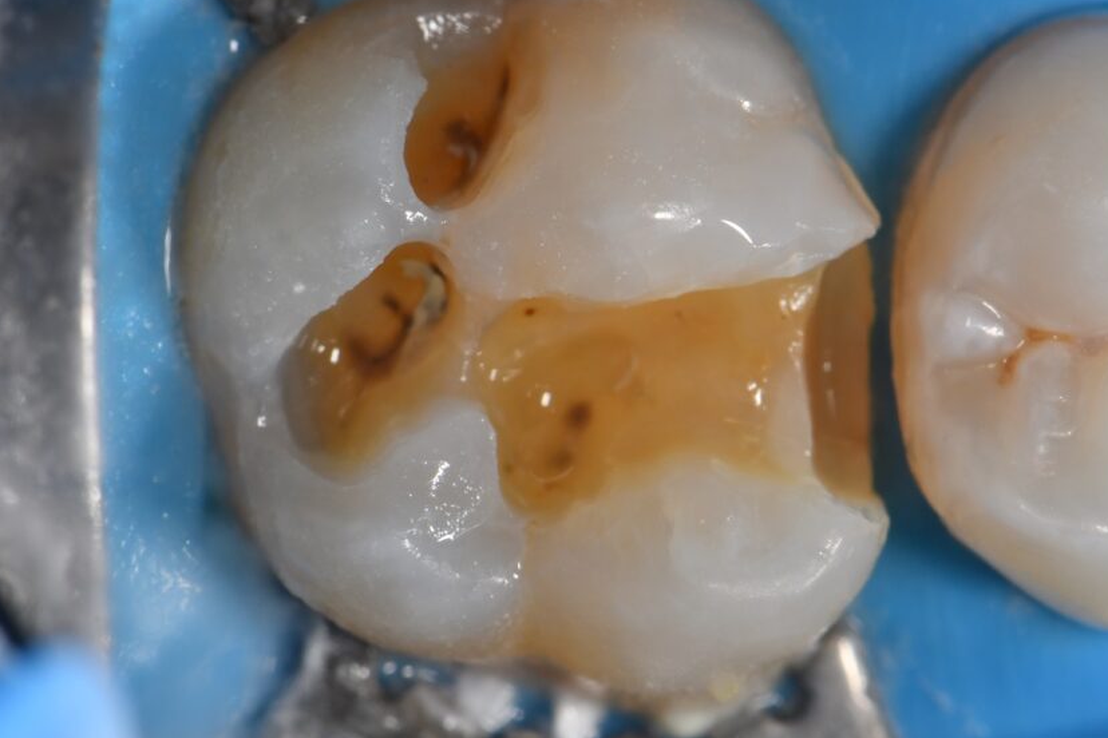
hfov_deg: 10.6
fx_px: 5970
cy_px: 385
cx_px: 632
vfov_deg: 7.1
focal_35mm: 194
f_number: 32
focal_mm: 105
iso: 200
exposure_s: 1/160
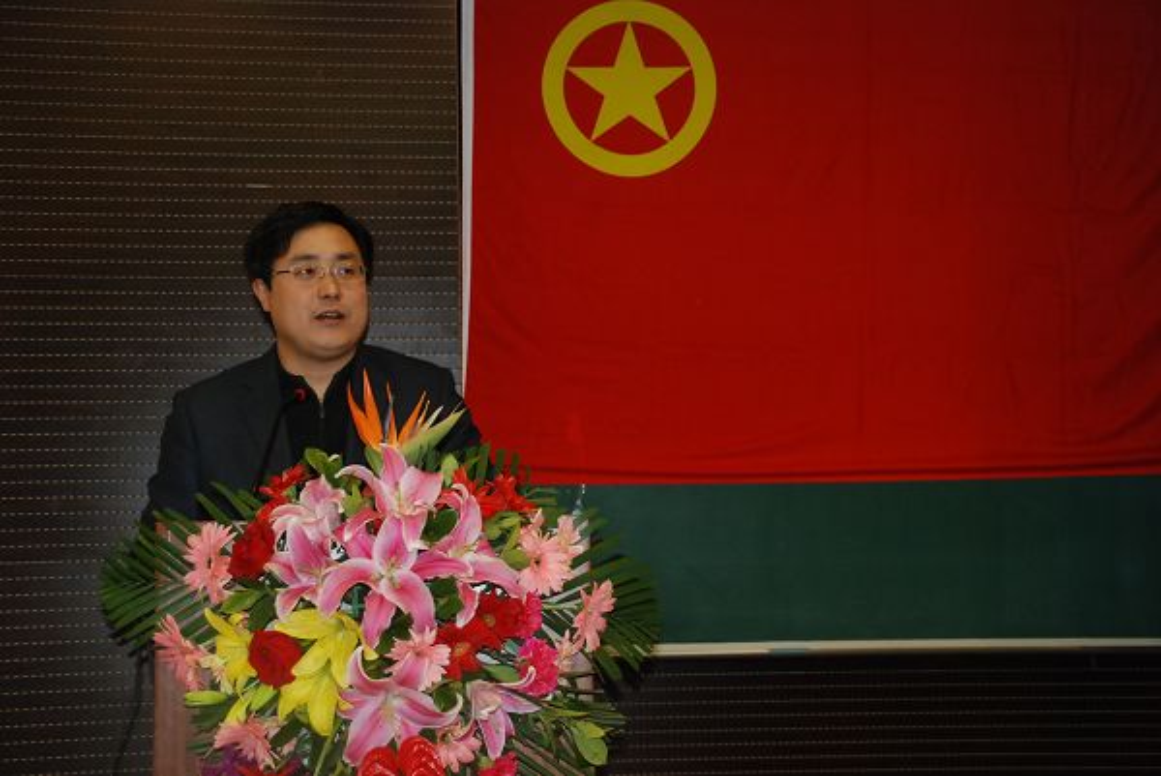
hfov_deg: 31.9
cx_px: 580
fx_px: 2033
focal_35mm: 63
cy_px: 388
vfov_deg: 21.6
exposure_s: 1/60
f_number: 4.8
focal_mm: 42
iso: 800
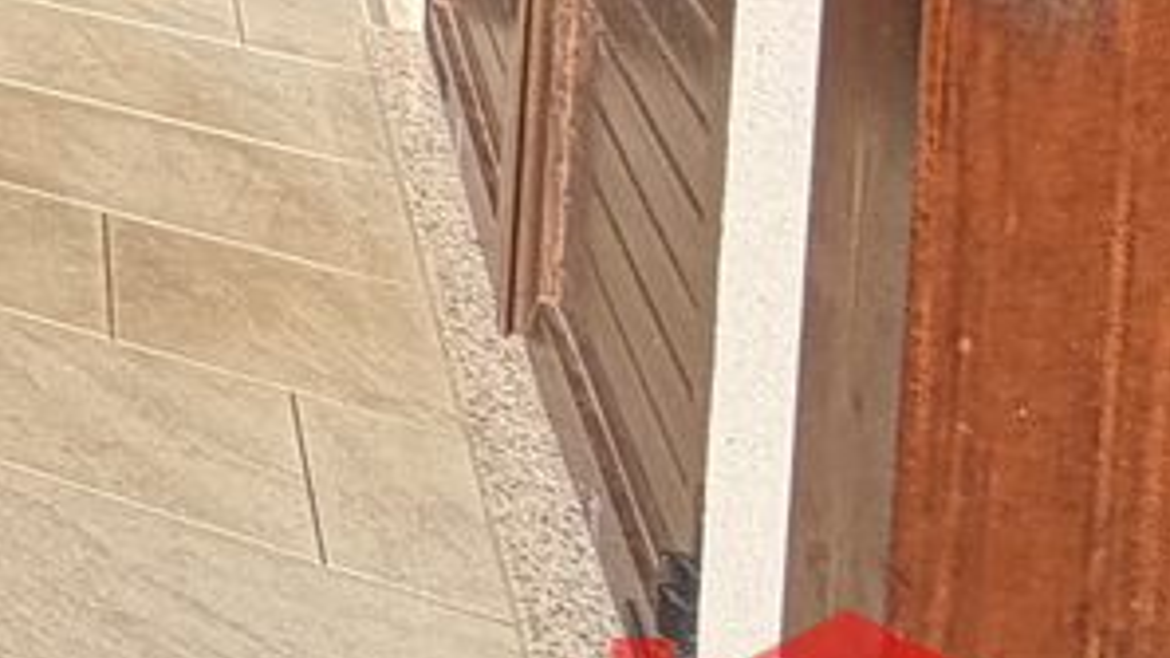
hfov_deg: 16.0
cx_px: -1517
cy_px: -906
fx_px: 2296
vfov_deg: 12.7
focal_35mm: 74
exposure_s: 1/770
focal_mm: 2.22
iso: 40
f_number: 2.2
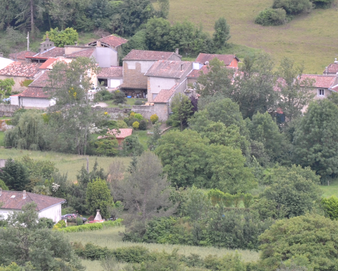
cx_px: 80
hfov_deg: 6.5
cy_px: 52
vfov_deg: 5.2
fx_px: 2981
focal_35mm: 298
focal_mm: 92
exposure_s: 1/160
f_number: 5.6
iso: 400
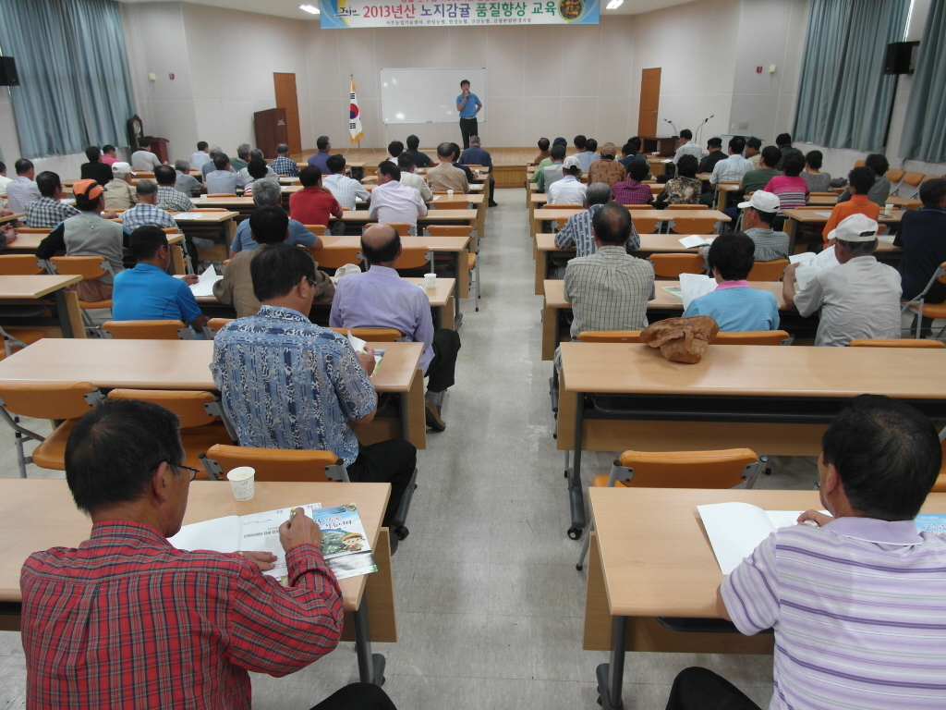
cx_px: 473
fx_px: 656
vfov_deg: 56.8
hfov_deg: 71.6
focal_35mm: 24
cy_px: 355
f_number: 2.5
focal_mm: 5.2
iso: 200
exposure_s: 1/30
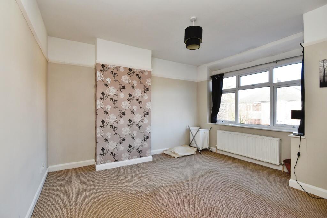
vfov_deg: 73.8
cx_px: 164
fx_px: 145
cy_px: 109
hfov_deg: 96.7
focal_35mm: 16
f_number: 7.1
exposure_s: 1/80
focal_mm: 16
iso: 400
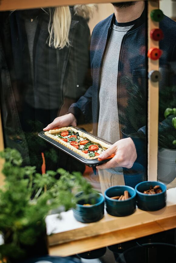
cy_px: 132
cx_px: 88
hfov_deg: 23.4
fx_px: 425
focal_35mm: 58
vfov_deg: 34.5
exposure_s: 1/400
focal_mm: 58
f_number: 2.2
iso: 640
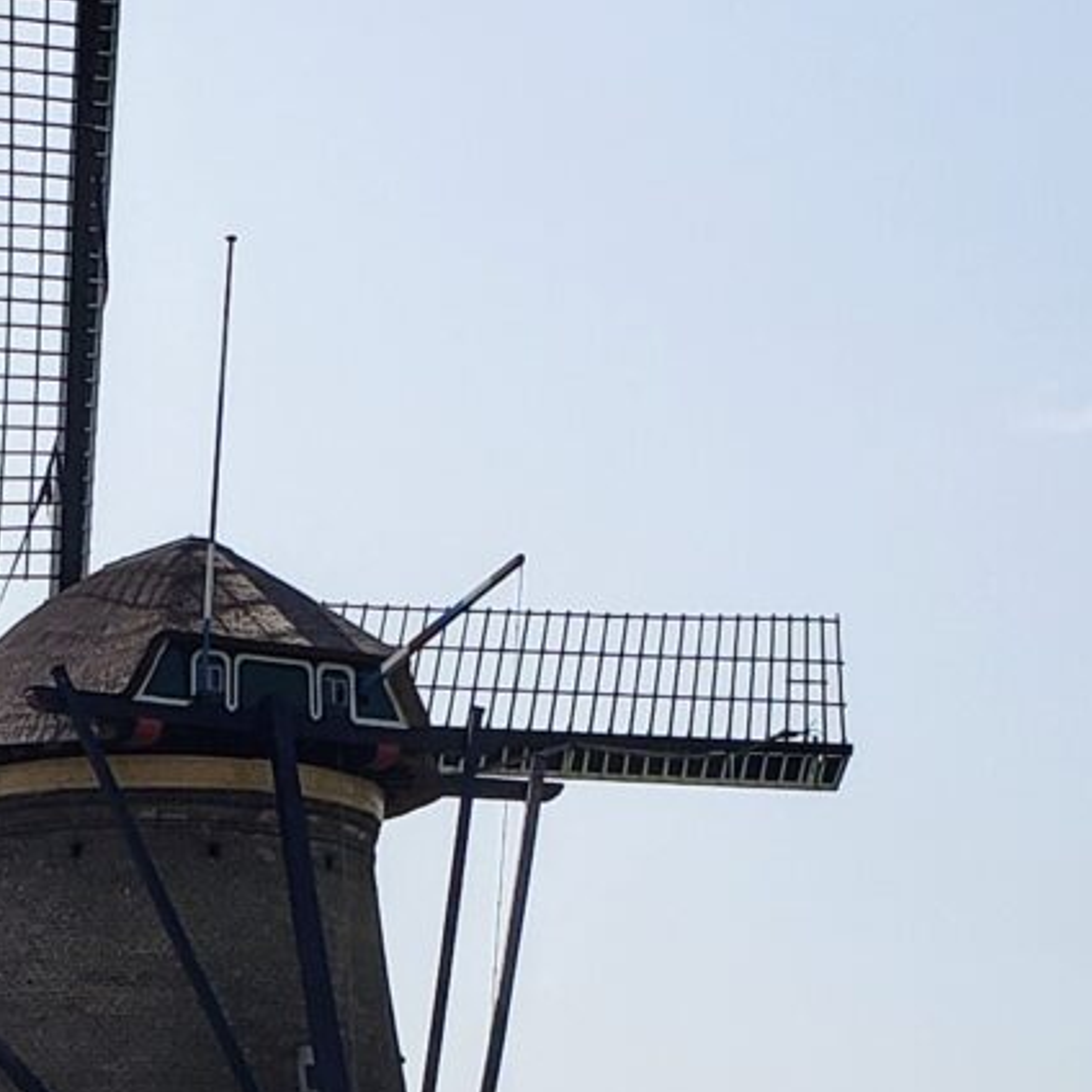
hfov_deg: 25.2
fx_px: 2320
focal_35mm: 65
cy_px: 1128
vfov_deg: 25.0
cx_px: -8
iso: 50
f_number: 2.4
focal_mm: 4.3
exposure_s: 1/2993
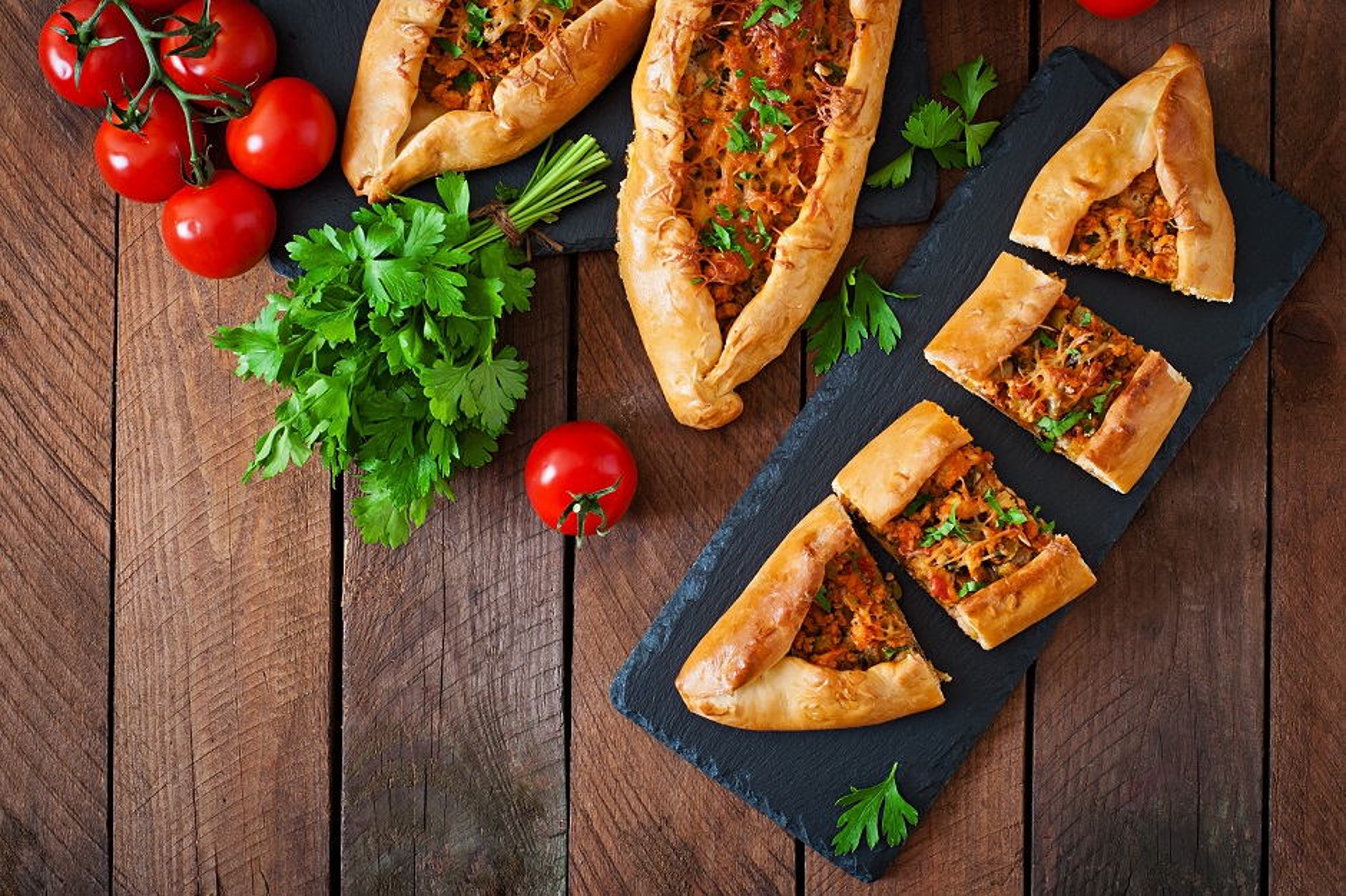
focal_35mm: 75
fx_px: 2803
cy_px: 448
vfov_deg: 18.2
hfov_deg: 27.0
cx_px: 673
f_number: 11
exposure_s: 1/160
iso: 100
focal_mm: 50
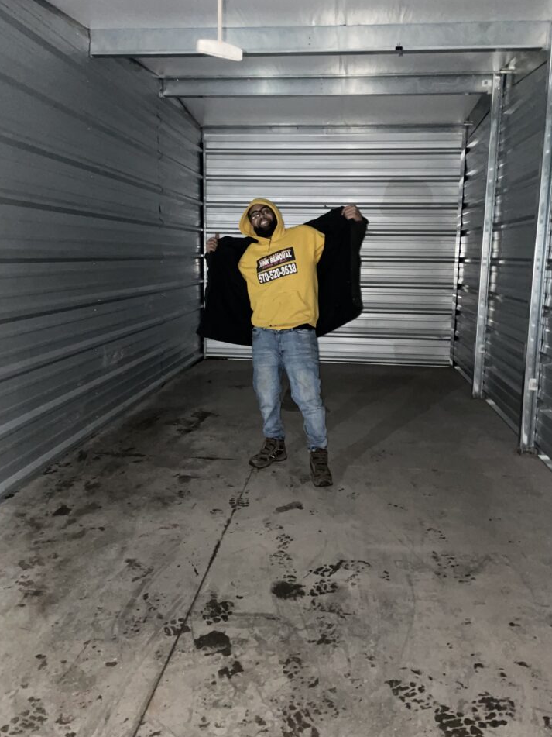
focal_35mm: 28
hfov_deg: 49.7
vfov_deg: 63.4
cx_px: 290
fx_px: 595
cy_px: 343
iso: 500
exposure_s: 1/5
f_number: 1.6
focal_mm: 4.2
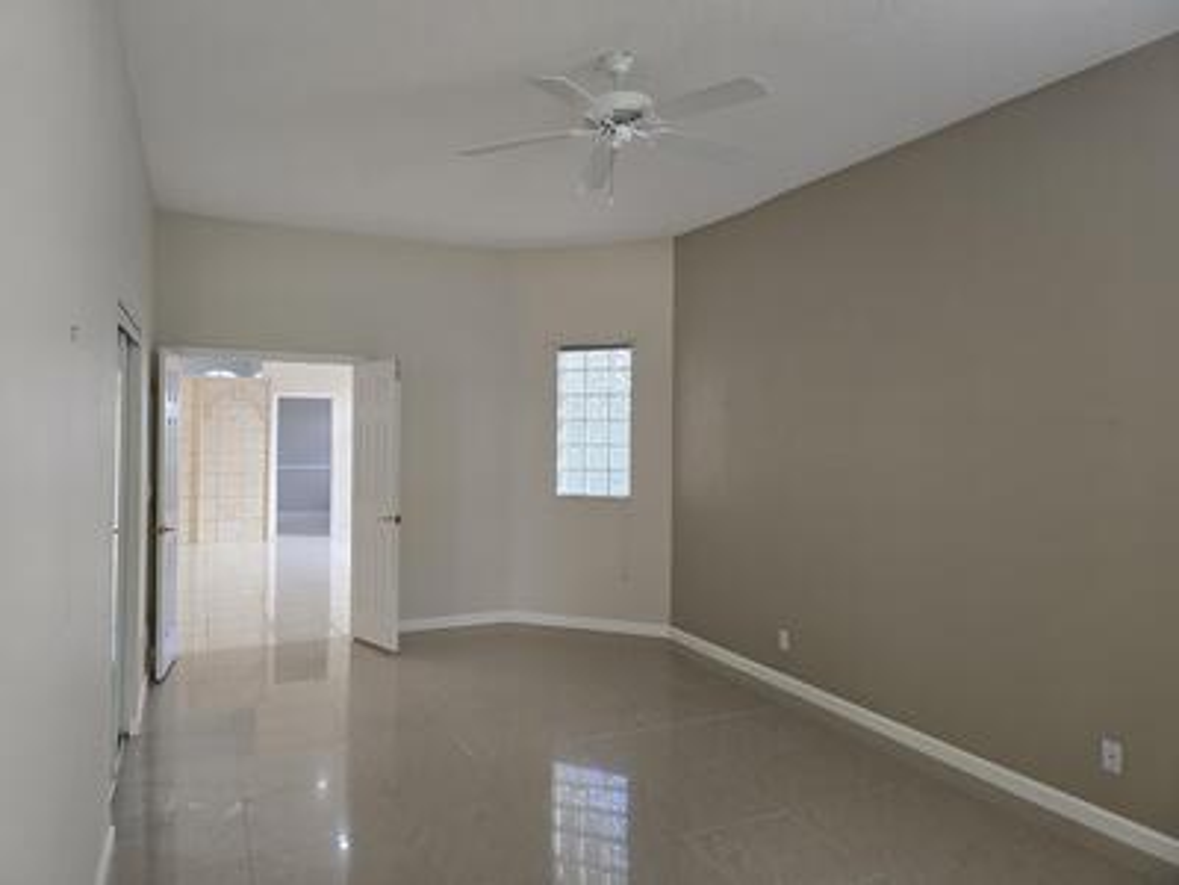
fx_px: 783
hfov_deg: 73.9
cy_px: 442
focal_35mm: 23
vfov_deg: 58.9
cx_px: 590
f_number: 1.7
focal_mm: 6.3
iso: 100
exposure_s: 1/120
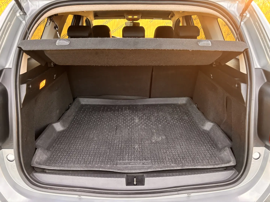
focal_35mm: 26
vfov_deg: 53.1
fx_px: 203
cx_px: 135
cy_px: 101
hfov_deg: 67.3
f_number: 1.6
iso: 125
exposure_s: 1/70
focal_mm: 5.96
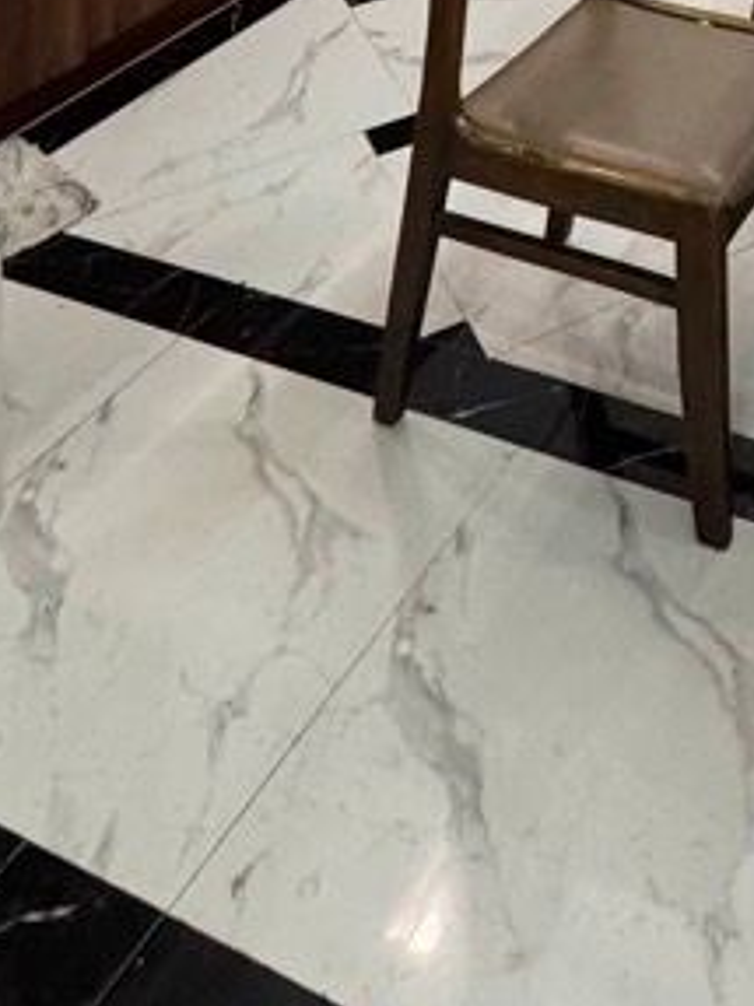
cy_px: -673
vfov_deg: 24.3
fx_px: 1453
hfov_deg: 26.8
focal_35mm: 50
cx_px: 821
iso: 200
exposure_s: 1/100
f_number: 2.2
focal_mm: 2.22
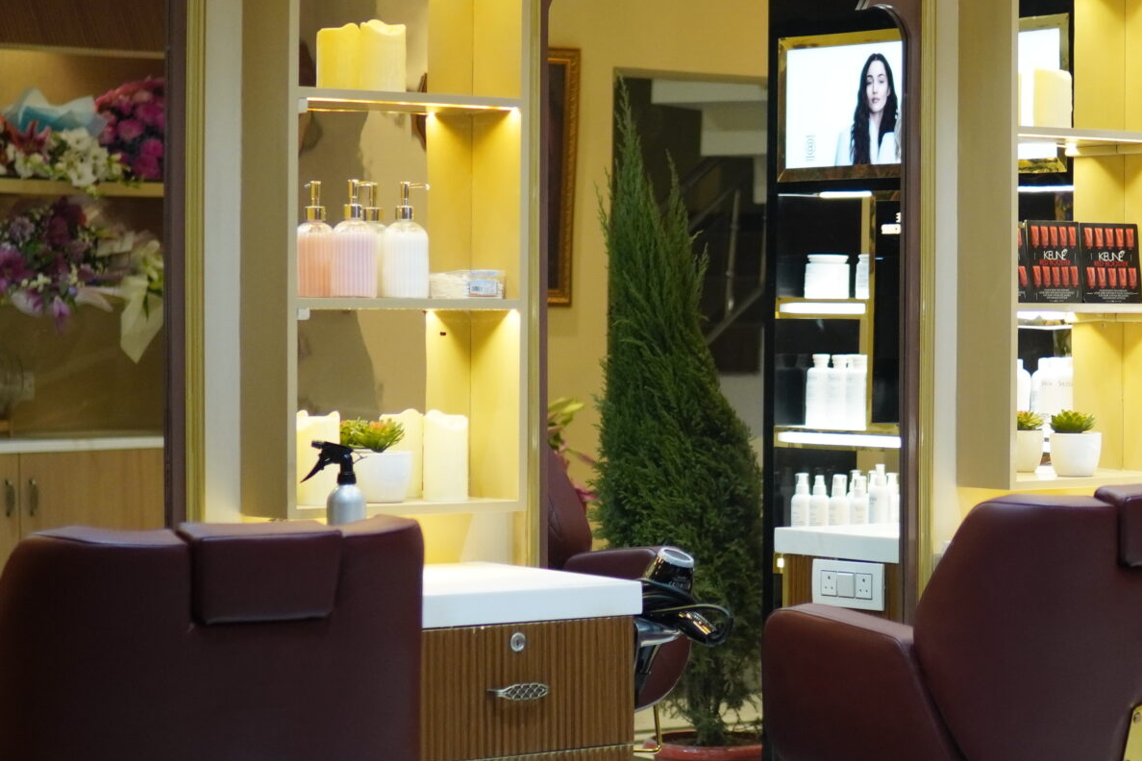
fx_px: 3077
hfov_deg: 20.8
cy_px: 463
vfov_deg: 14.1
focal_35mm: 97
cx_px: 893
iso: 500
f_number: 1.4
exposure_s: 1/100
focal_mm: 30
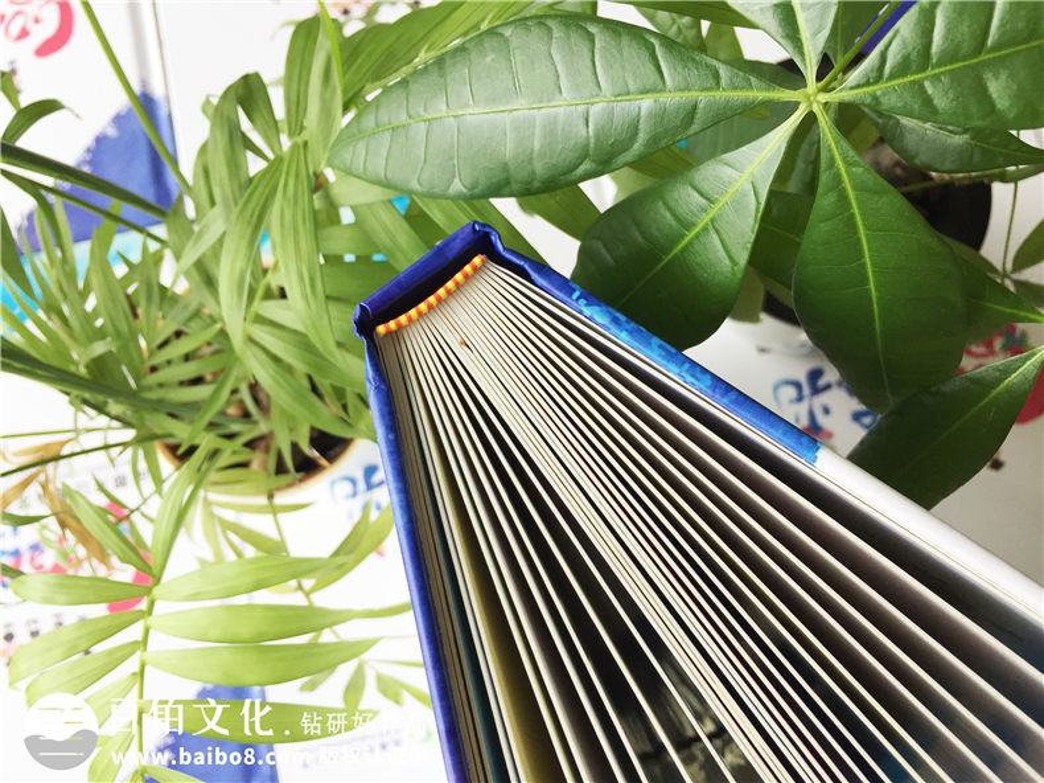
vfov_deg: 48.2
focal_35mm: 29
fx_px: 874
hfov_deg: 61.7
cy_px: 392
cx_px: 522
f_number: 2.2
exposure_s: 1/100
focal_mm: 4.15
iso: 50
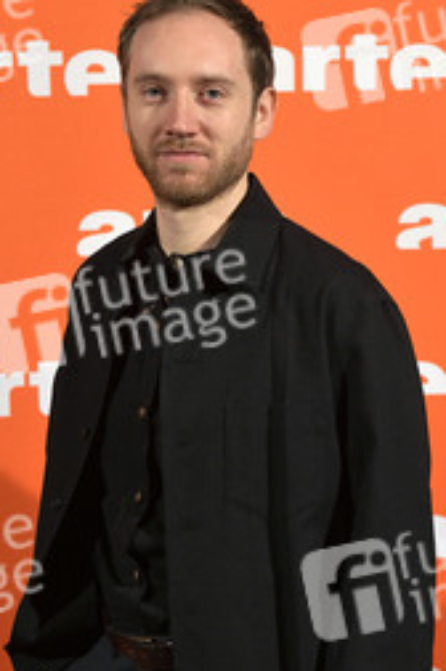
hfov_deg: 17.9
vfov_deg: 26.5
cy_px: 446
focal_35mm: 76
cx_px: 196
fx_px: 1416
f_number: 5.6
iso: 2000
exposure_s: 1/160
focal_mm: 48
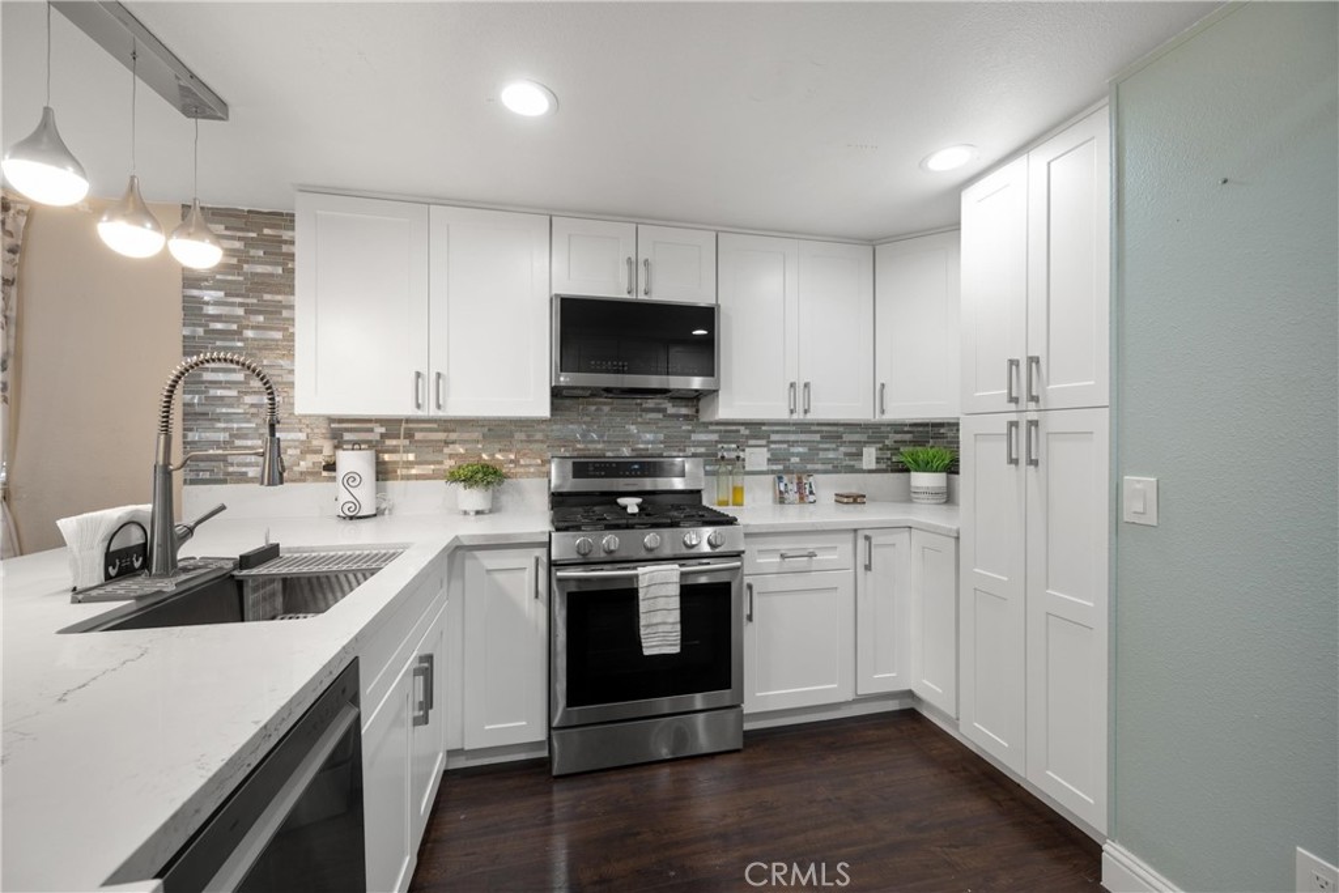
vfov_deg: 81.2
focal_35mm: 14
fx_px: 521
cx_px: 670
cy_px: 446
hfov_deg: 104.2
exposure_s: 1/3
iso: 100
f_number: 8
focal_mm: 14
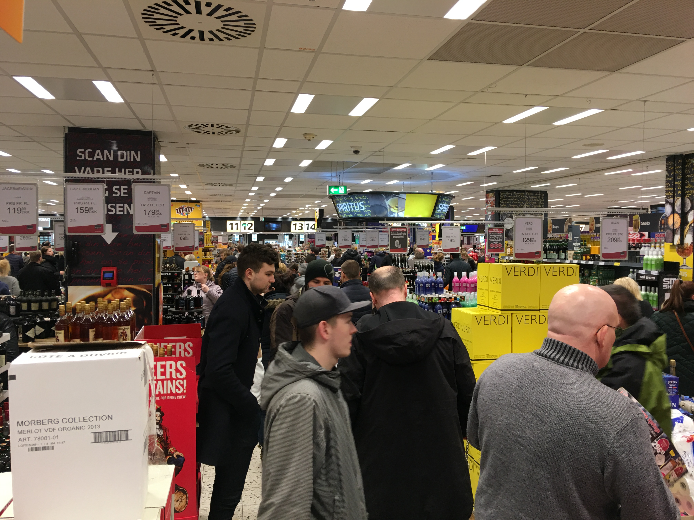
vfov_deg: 48.2
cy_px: 260
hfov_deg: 61.7
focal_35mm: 29
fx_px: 581
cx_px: 347
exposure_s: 1/17
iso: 32
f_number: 2.2
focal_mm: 4.15
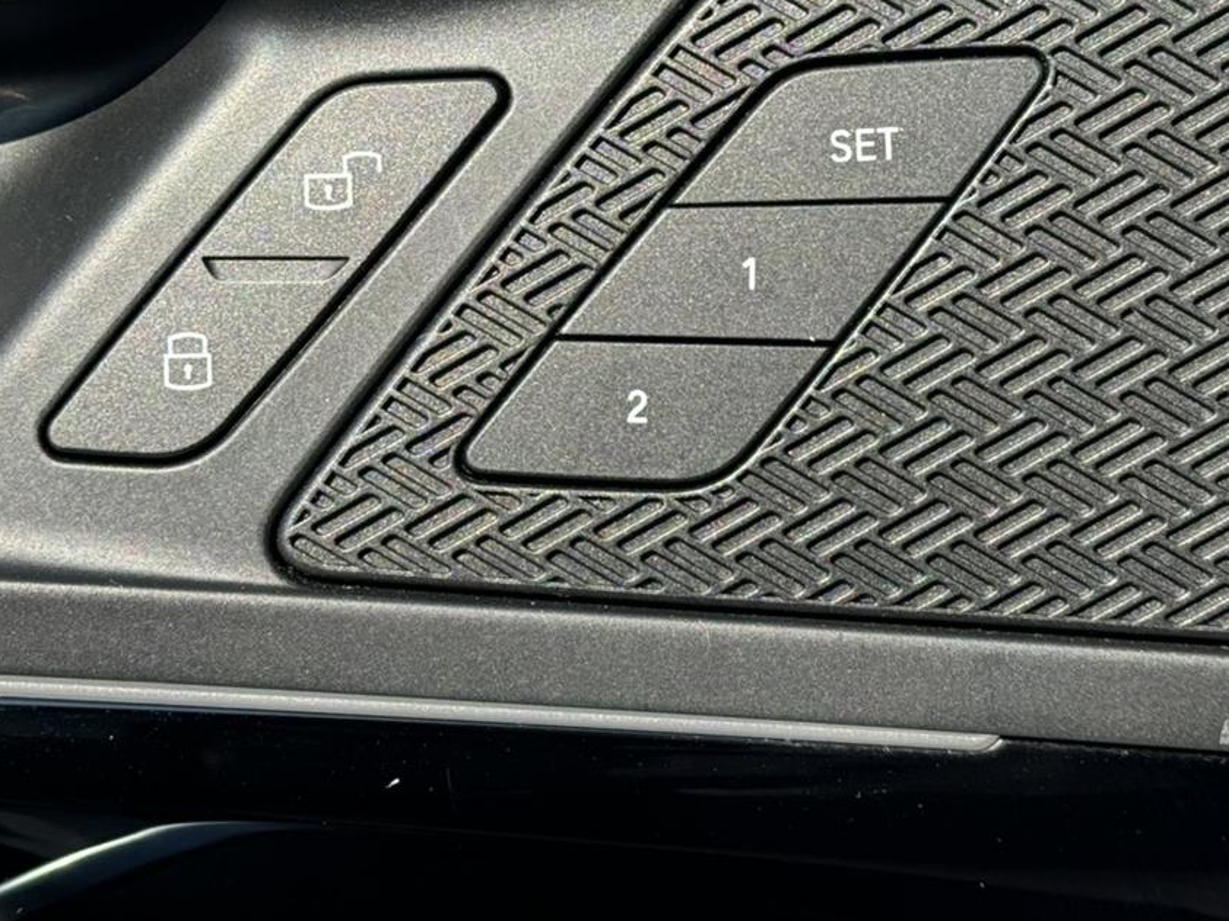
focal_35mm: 73
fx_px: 2591
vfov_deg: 20.1
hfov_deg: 26.7
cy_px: 292
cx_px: 555
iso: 64
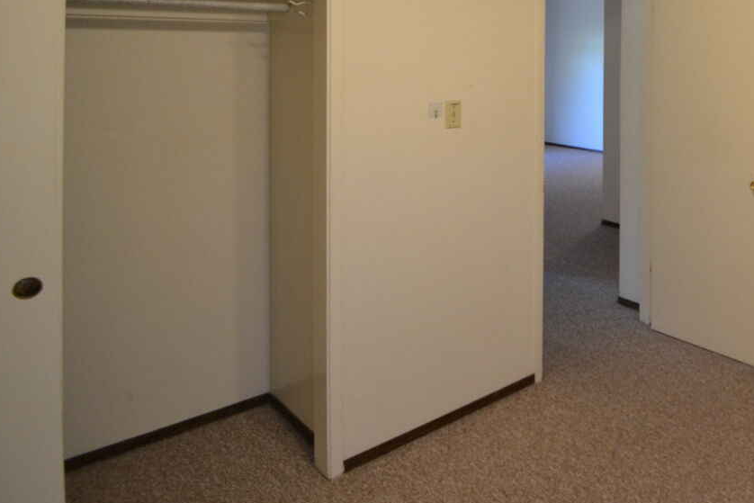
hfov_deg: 54.0
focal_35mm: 29
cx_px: 702
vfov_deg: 41.9
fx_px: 607
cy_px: 67
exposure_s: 1/60
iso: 900
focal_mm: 10
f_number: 3.5
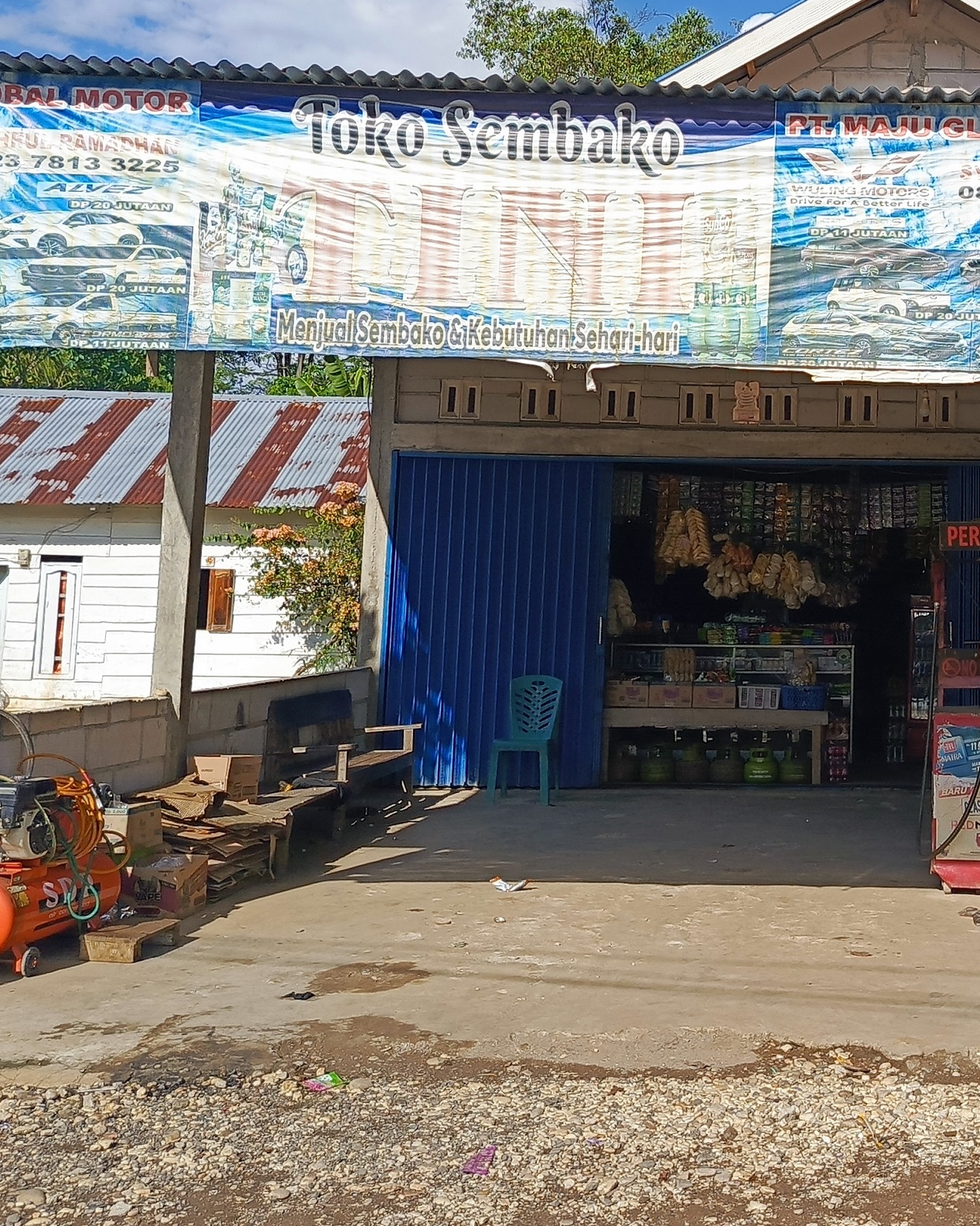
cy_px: 401
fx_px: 1632
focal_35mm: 45
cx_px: 876
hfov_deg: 31.9
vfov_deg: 40.6
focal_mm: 5.25
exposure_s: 1/493
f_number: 1.75
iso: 50
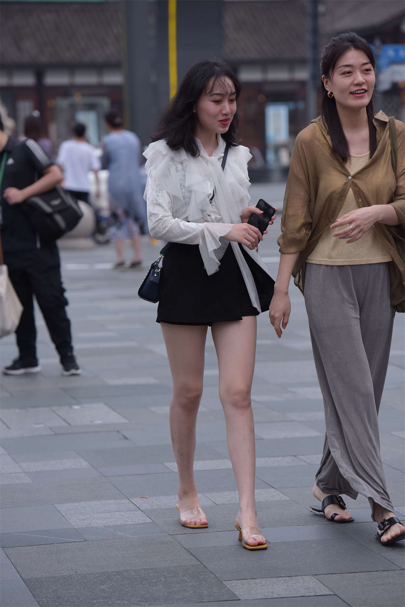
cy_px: 304
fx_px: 2360
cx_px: 202
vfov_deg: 14.6
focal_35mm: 140
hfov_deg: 9.8
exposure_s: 1/800
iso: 640
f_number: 4
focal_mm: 140
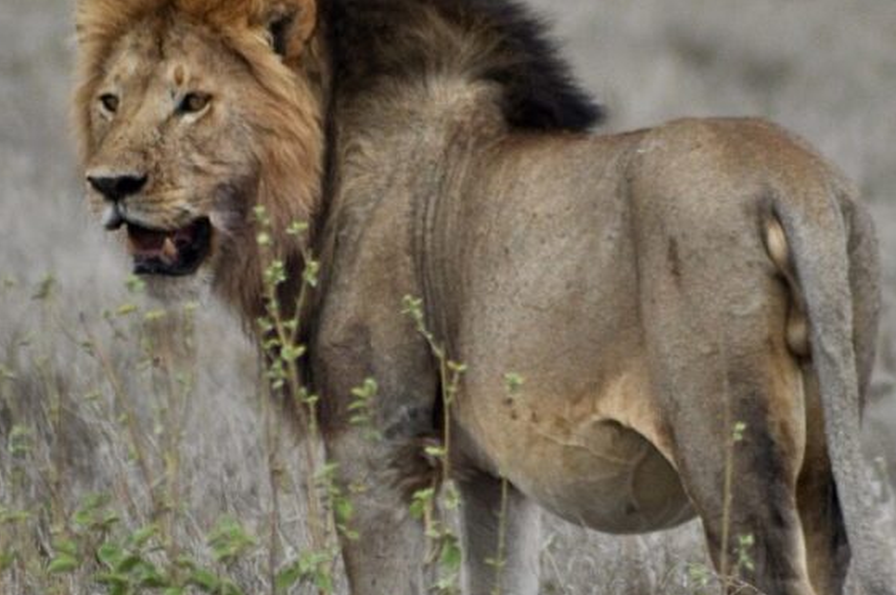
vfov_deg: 1.7
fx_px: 20459
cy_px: 261
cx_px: 384
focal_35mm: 823
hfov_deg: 2.5
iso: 400
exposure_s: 1/2000
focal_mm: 300
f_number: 5.6
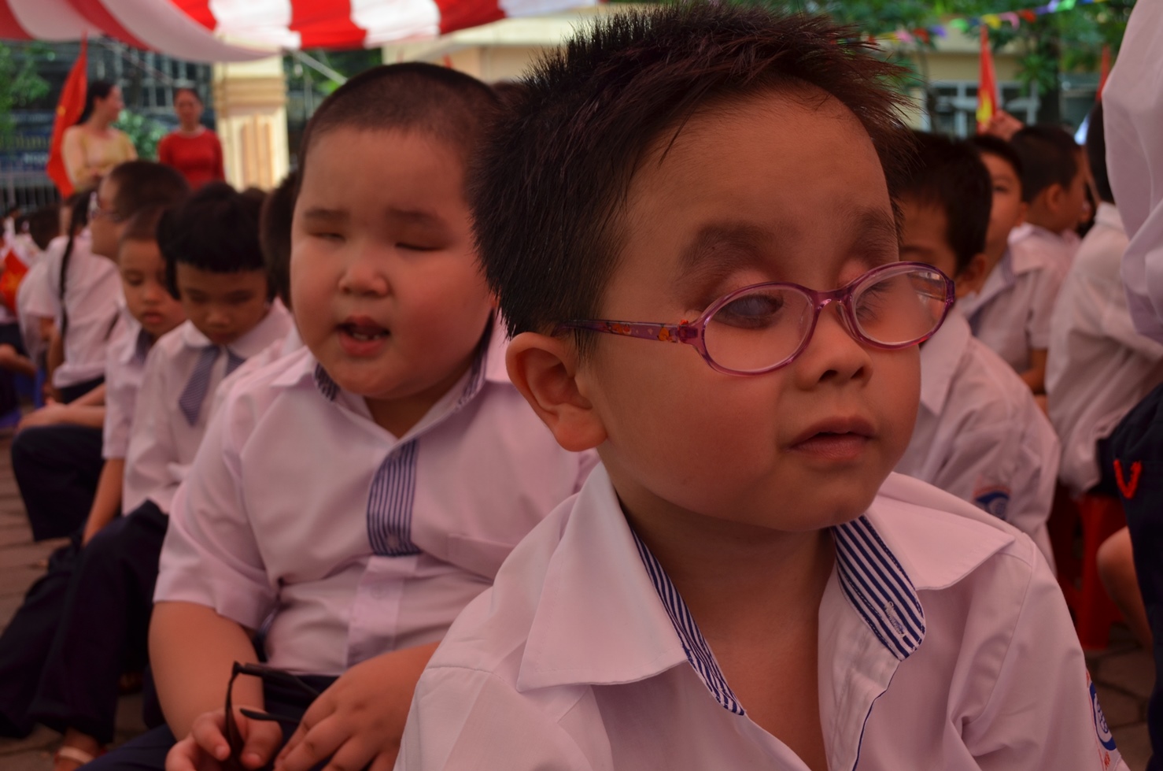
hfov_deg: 45.0
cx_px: 582
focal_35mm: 44
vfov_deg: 30.7
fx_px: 1402
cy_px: 386
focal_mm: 29
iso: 200
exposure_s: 1/200
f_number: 7.1
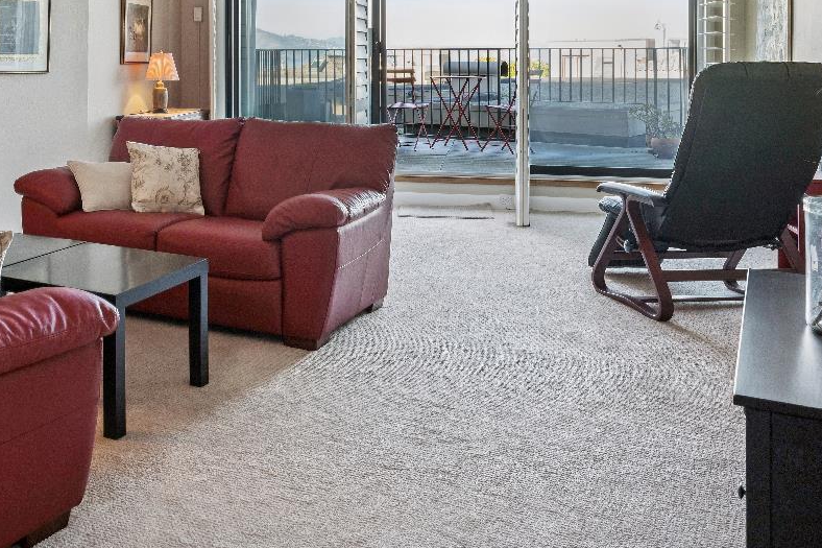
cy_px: 51
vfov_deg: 31.7
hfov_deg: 46.8
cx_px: 210
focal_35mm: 40
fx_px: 913
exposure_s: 1/15
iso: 80
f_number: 8
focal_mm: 21
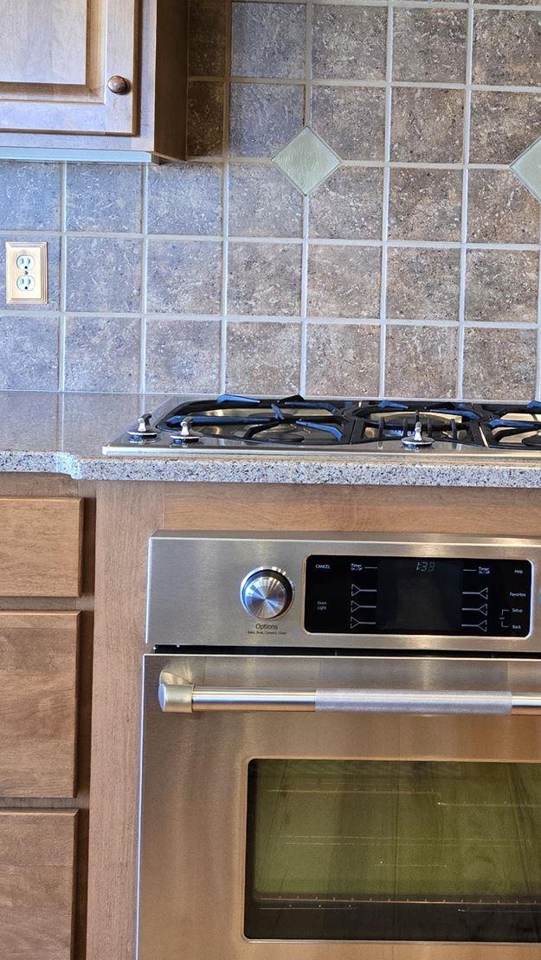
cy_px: 288
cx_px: 457
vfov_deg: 39.2
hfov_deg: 22.7
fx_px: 1325
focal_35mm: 52
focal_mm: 5.4
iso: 250
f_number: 1.8
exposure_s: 1/120
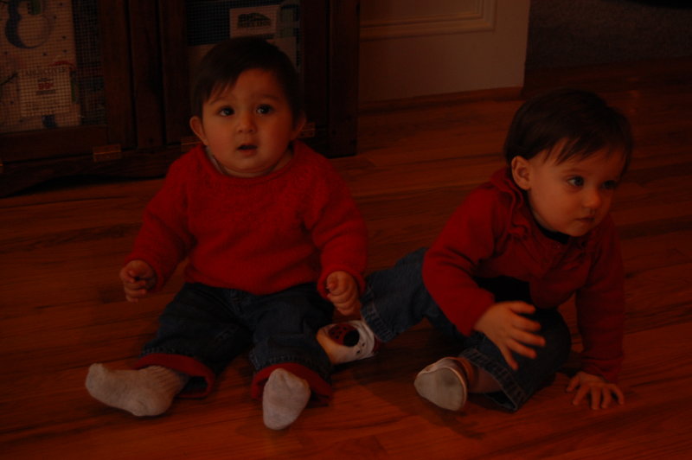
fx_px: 1095
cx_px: 346
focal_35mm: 57
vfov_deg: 23.7
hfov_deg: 35.1
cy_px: 230
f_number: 5
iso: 400
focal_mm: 38
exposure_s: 1/60
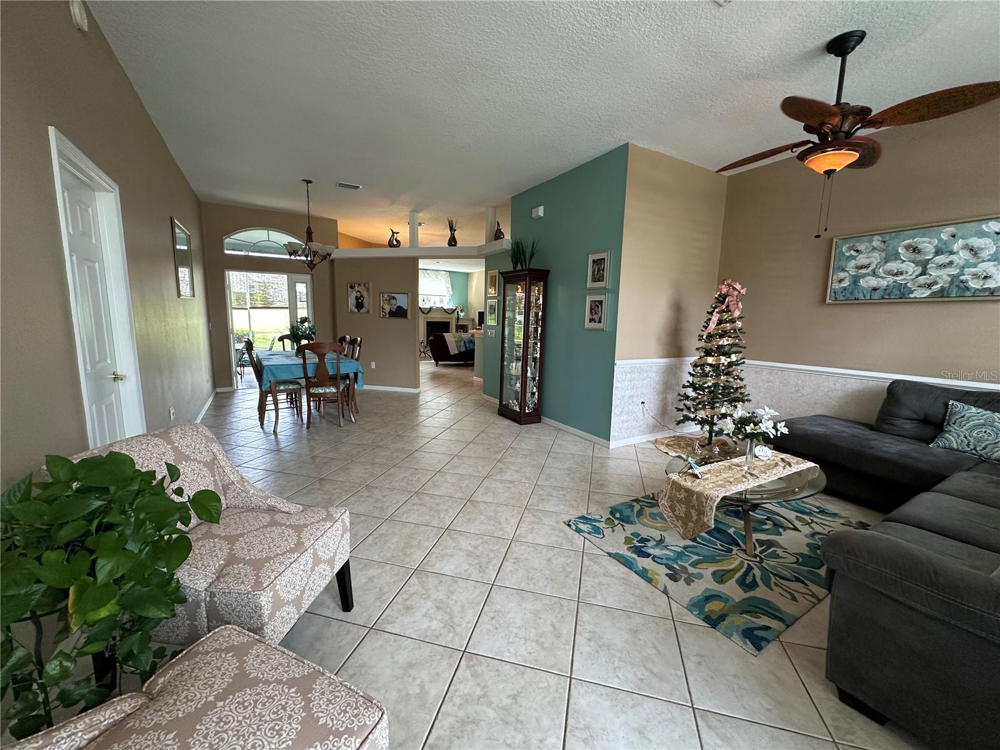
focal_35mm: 14
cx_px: 500
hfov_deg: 102.1
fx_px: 404
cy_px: 375
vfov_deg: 85.7
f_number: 2.2
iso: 250
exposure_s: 1/120
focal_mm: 2.22
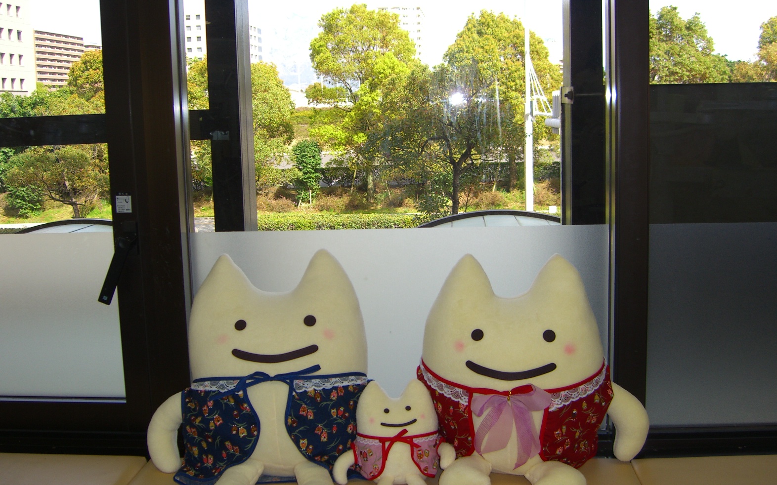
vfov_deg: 31.2
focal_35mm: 41
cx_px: 388
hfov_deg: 48.2
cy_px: 219
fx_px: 868
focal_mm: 7.9
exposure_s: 1/160
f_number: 2.8
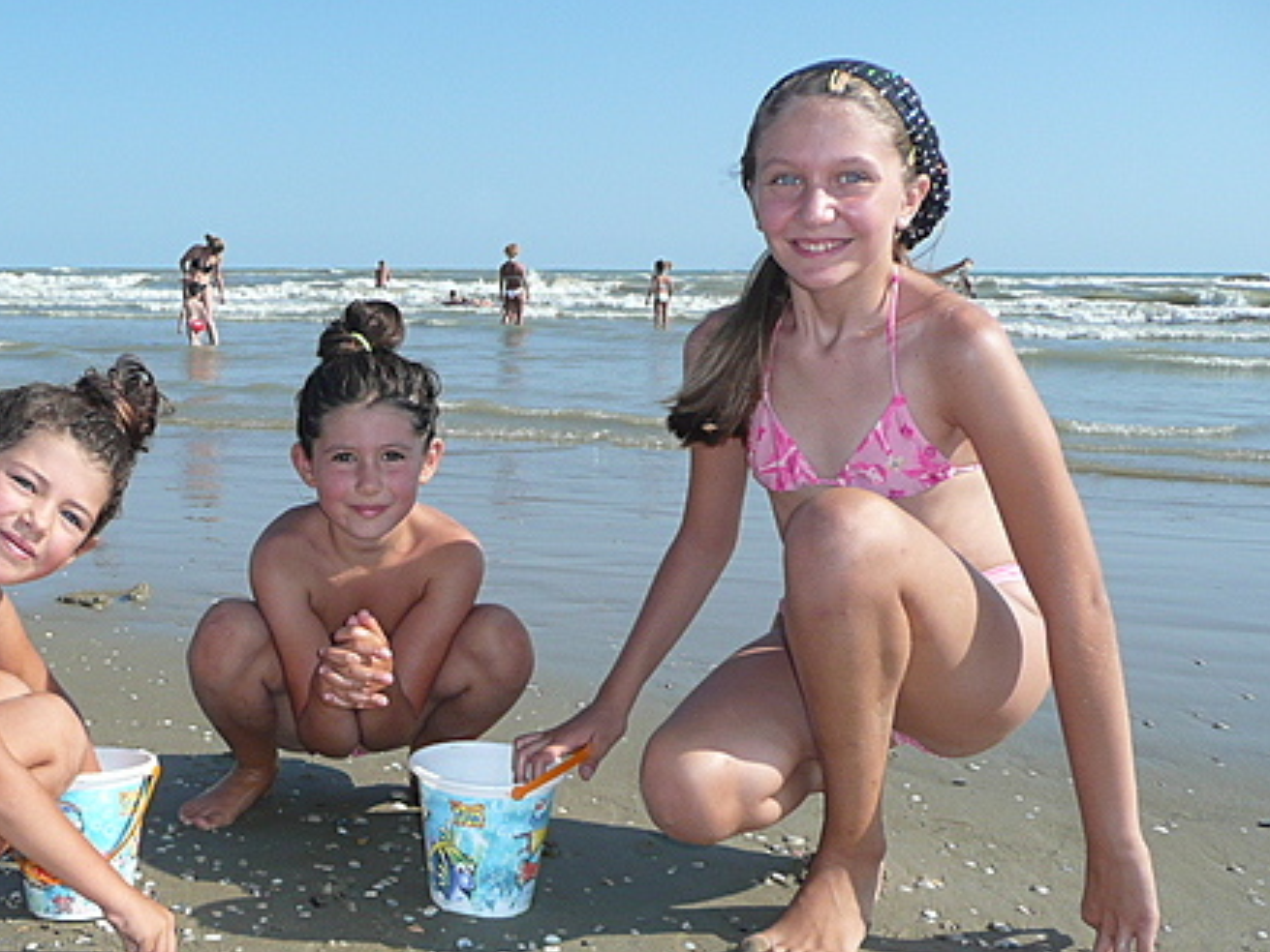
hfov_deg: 44.7
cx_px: 375
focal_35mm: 41
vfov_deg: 34.9
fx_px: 1505
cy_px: 607
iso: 100
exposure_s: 1/1000
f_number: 3.3
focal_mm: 4.6
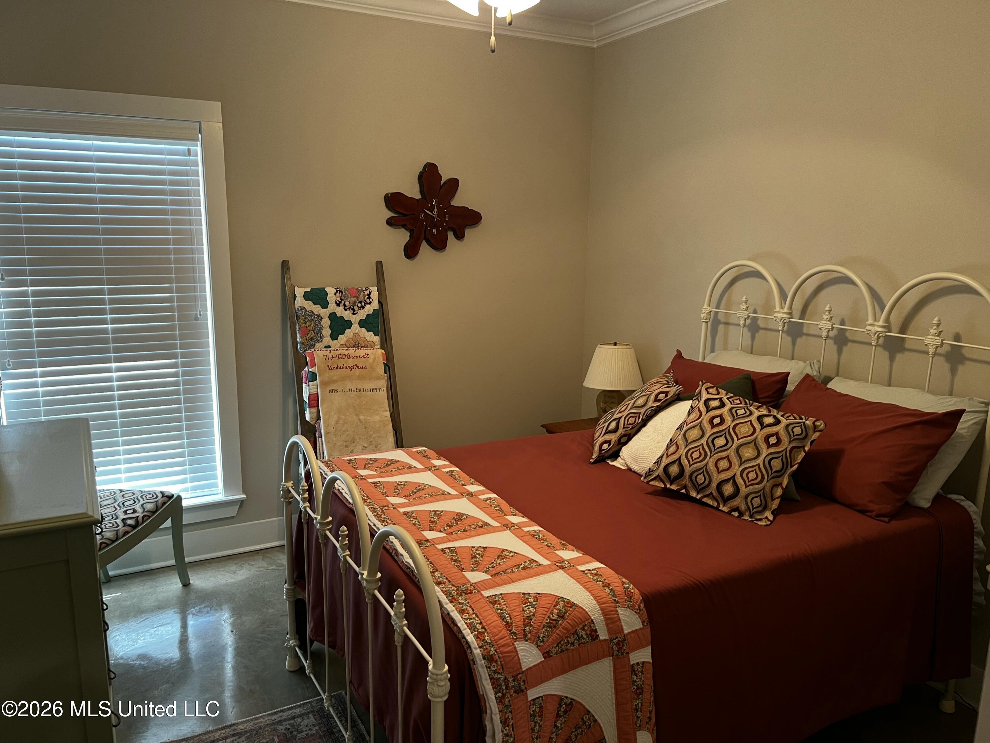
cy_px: 372
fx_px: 744
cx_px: 495
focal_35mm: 26
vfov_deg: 53.1
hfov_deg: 67.3
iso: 125
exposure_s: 1/60
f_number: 1.5
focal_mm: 5.7
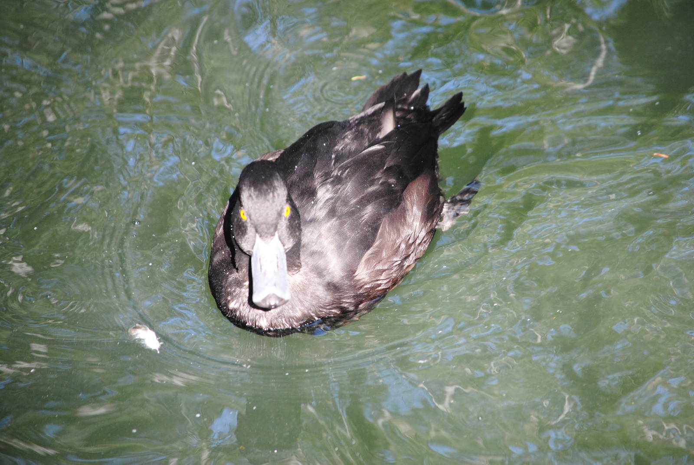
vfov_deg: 4.2
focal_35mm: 330
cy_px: 232
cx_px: 347
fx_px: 6369
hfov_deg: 6.2
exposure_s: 1/160
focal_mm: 220
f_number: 5.3
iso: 400
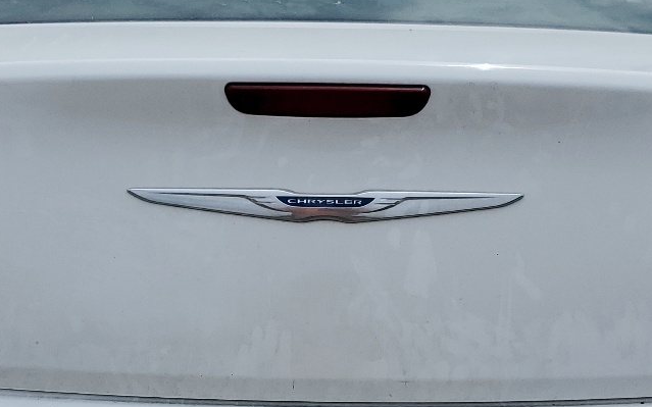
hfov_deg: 29.8
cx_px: 319
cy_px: 355
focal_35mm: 69
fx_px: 1226
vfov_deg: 18.6
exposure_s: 1/10000
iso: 50
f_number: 1.5
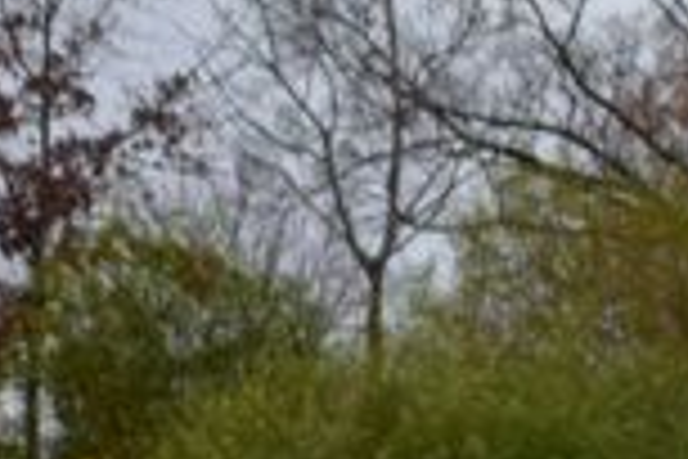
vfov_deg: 4.3
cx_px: 459
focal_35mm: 310
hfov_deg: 6.6
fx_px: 5930
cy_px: 1364
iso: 400
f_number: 9
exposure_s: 1/160
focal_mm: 31
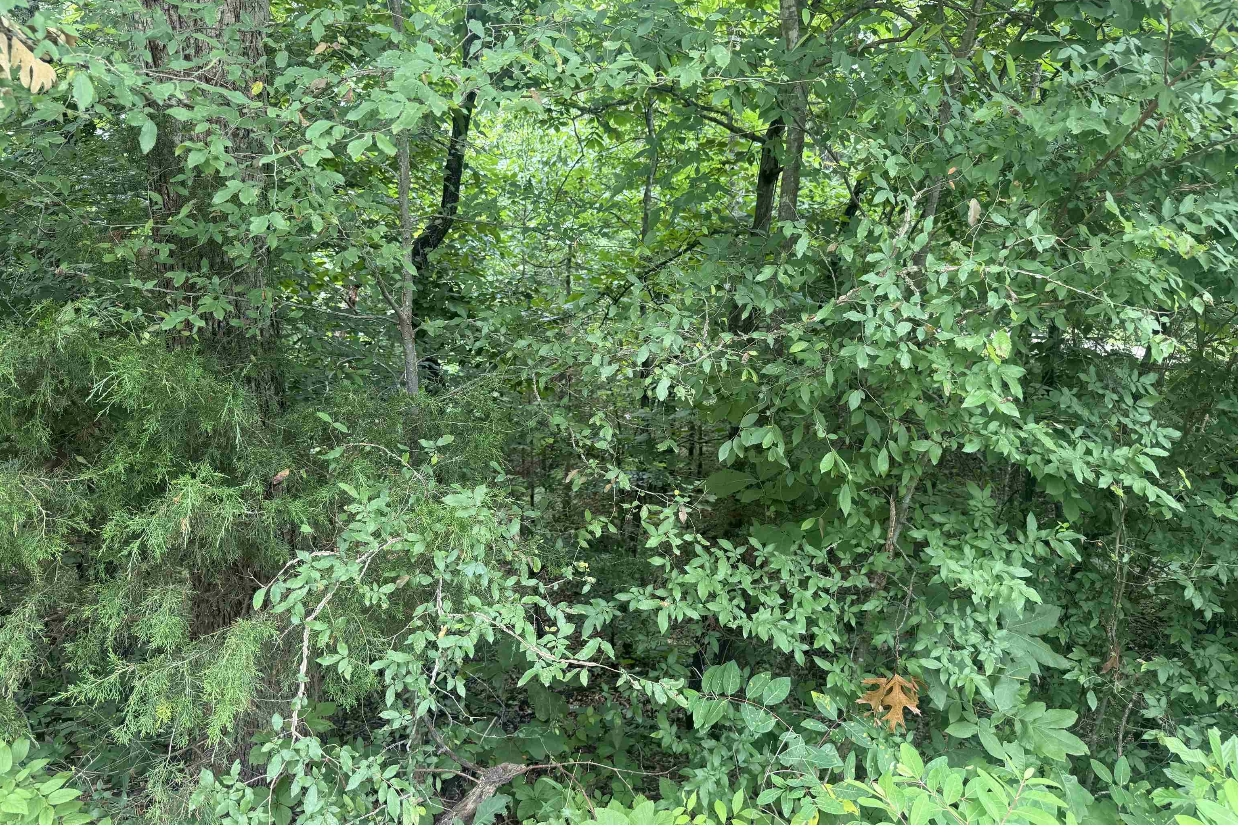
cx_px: 618
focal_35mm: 25
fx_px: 860
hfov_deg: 71.5
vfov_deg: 51.3
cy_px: 434
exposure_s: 1/121
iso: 64
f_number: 1.78
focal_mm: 6.76
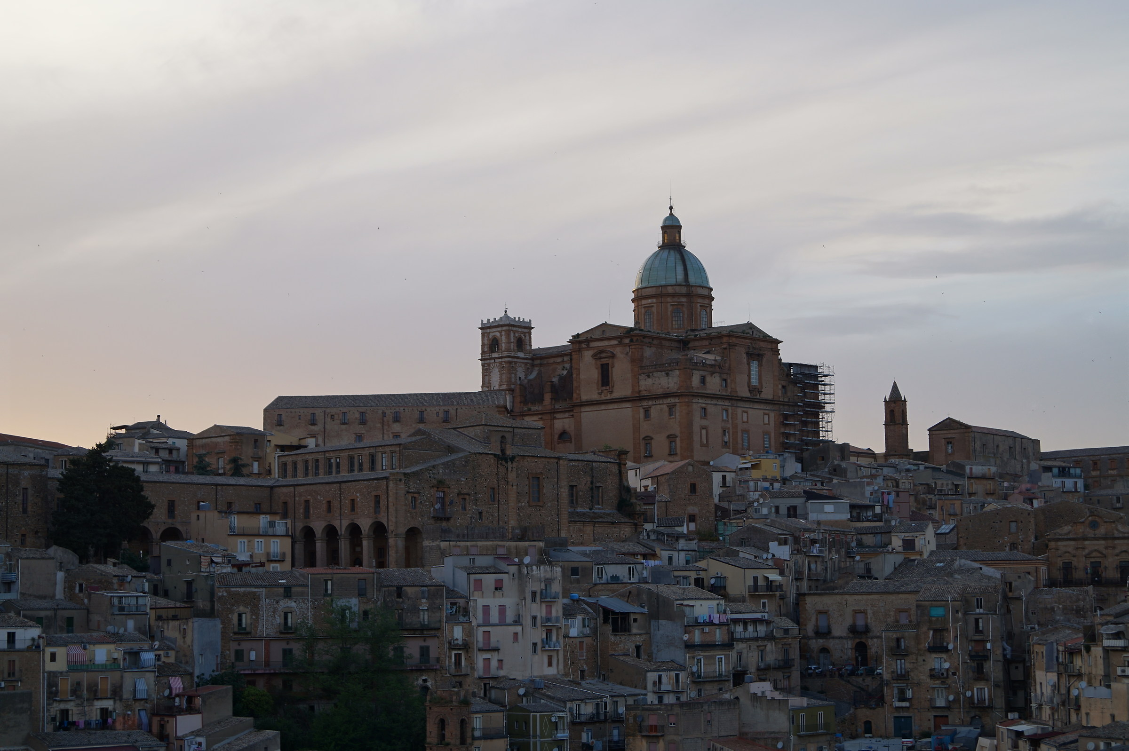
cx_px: 564
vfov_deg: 20.1
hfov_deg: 29.9
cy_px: 376
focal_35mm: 68
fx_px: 2115
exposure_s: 1/100
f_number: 5.6
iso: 100
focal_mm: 45
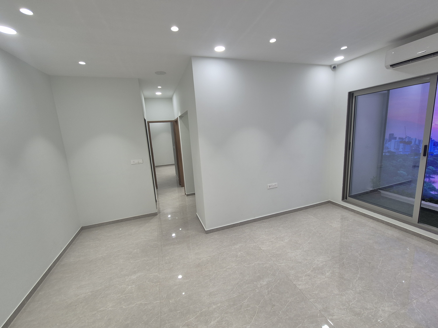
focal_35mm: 13
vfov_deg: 89.9
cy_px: 164
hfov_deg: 106.2
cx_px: 219
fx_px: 164
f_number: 2.2
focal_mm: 2.2
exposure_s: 1/100
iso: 80
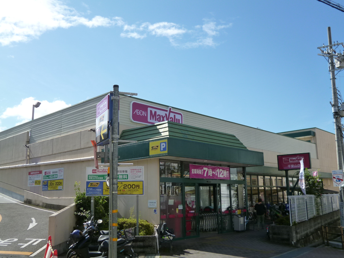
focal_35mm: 34
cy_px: 129
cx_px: 172
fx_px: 338
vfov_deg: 41.8
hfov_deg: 54.0
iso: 160
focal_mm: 6
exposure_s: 1/1300
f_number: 2.9
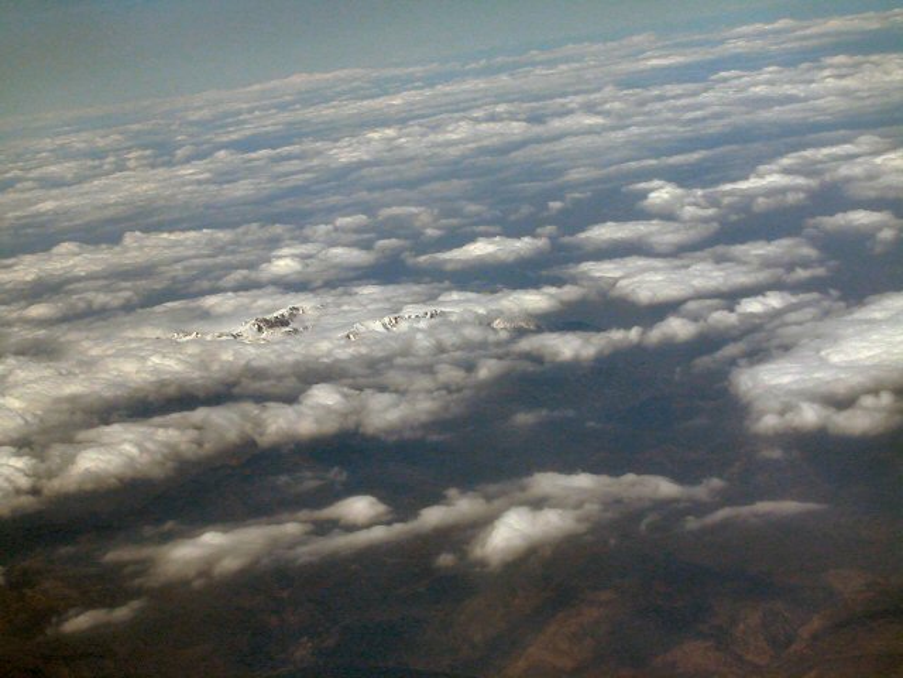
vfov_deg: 13.3
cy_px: 339
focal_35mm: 111
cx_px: 452
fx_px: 2896
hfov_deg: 17.7
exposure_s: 1/631
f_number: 4.8
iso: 100
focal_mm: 16.8
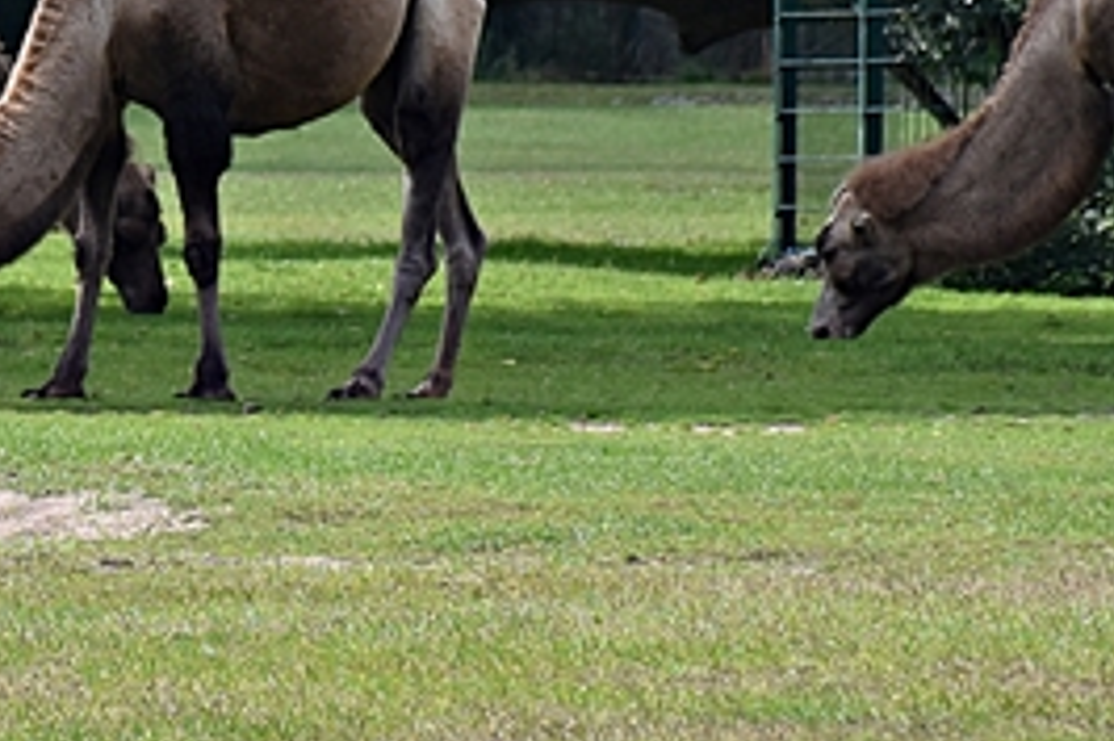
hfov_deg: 2.5
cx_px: -50
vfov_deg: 1.7
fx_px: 25018
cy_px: 119
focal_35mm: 809
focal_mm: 140
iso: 200
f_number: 6.3
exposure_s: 1/640
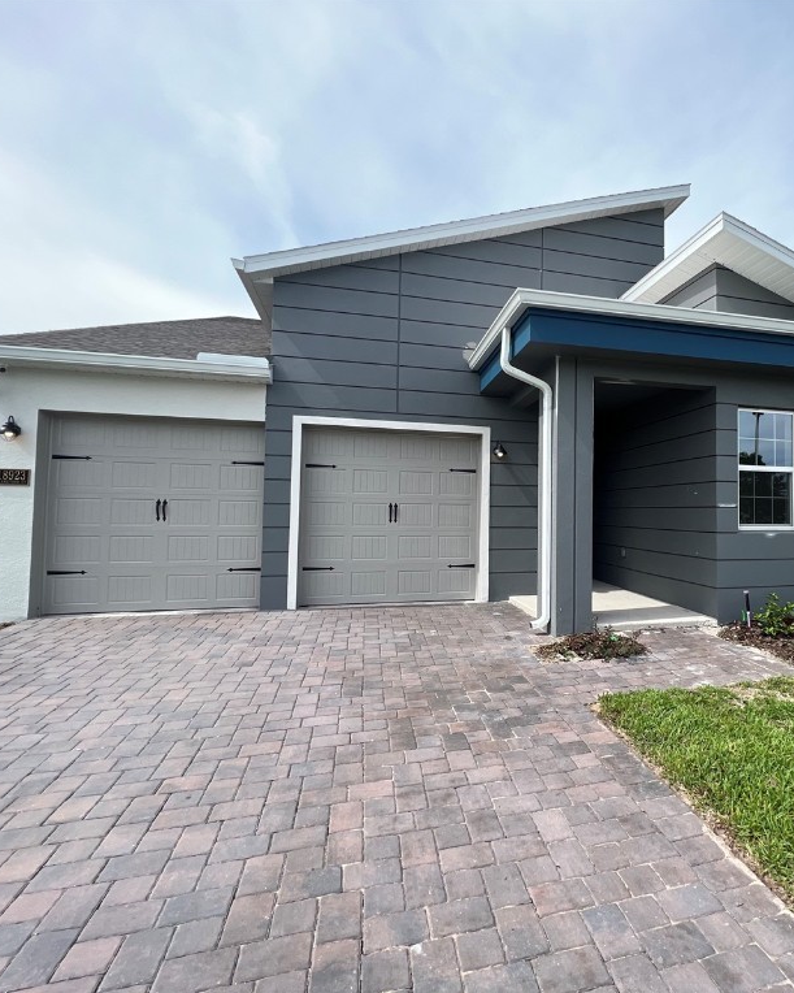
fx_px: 499
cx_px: 522
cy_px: 495
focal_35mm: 17
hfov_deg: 74.8
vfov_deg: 89.6
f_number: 1.8
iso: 32
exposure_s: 1/889
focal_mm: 1.57
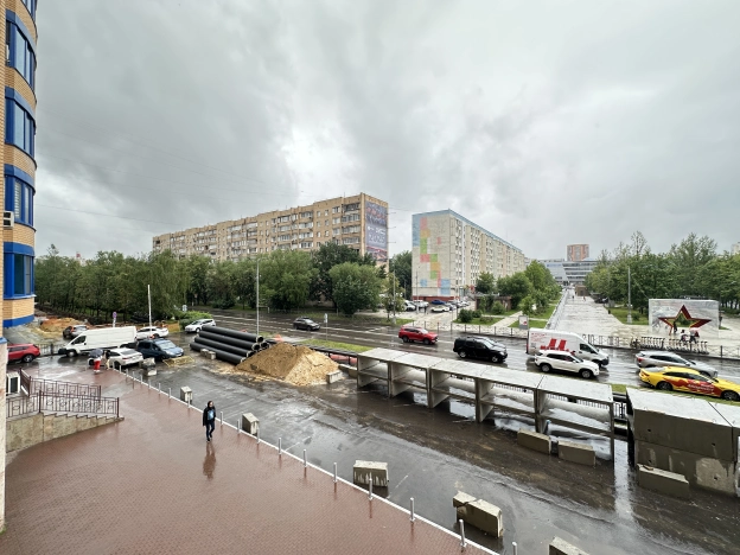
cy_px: 278
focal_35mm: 14
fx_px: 299
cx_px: 370
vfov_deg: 85.7
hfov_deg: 102.1
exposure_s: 1/276
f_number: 2.2
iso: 40
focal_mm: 2.22
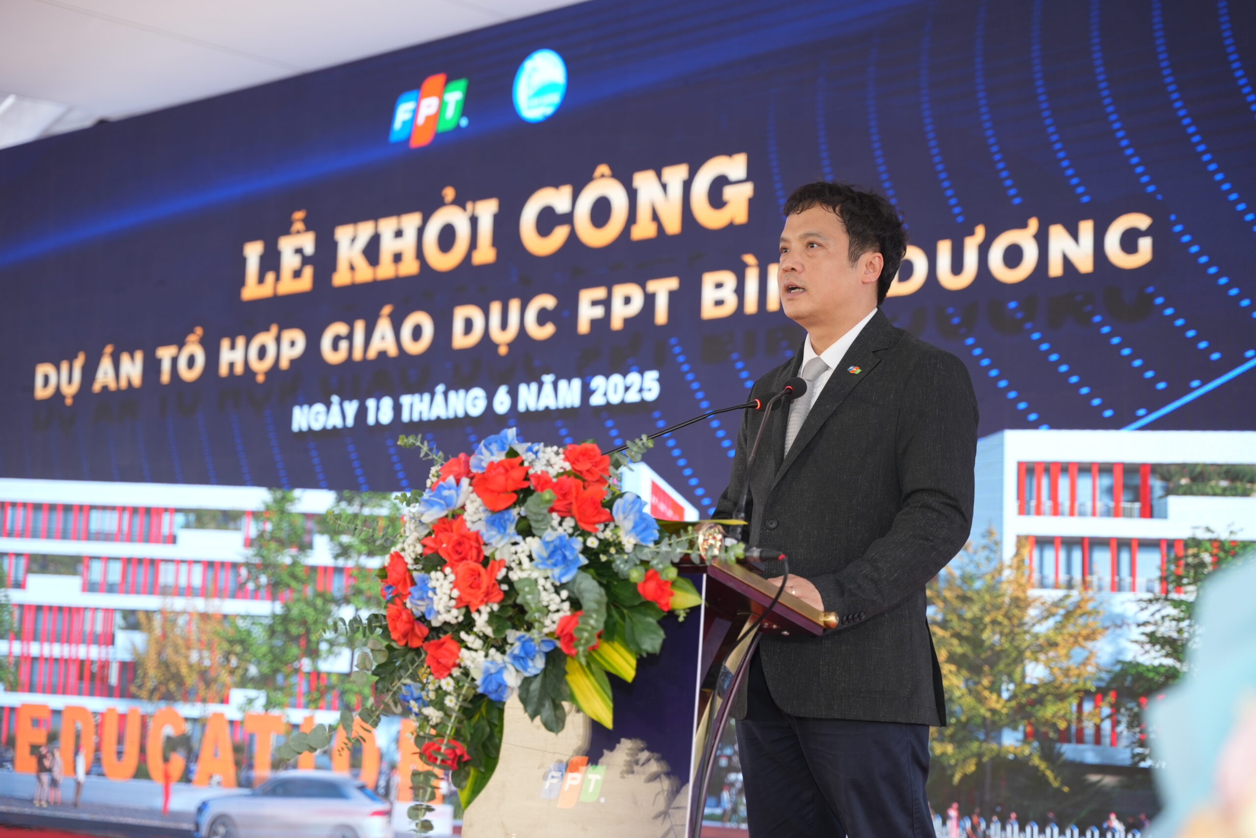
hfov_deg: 33.6
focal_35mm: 60
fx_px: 2079
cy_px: 419
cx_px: 628
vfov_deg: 22.8
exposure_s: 1/100
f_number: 2.8
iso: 320
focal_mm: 59.6
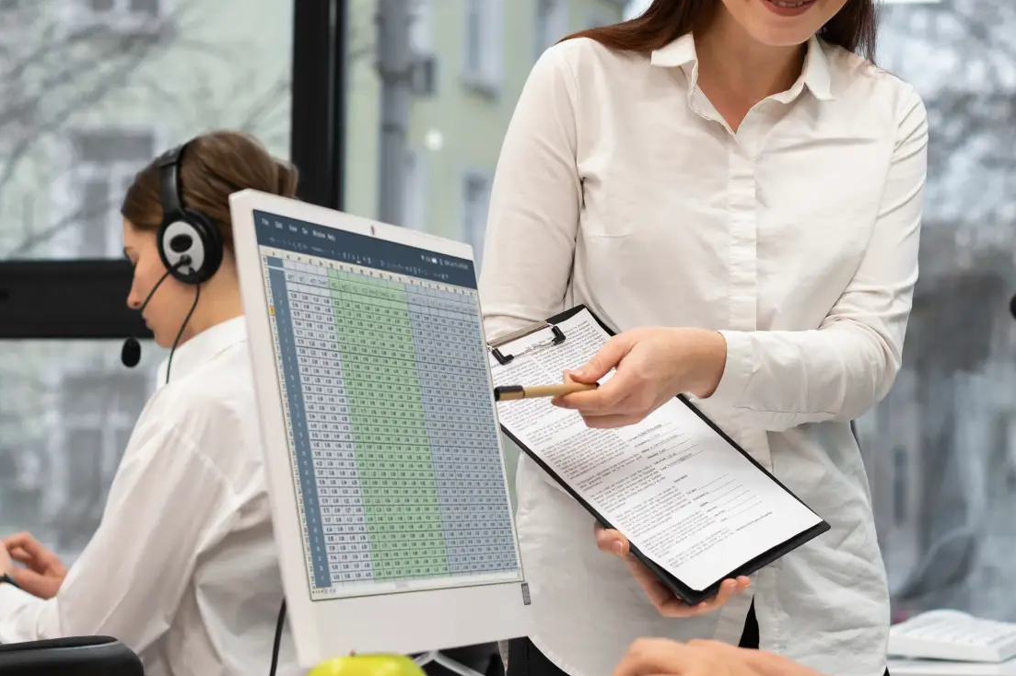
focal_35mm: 87
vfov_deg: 15.7
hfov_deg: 23.4
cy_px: 324
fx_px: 2454
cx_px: 589
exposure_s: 1/250
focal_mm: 50
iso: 800
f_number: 2.8
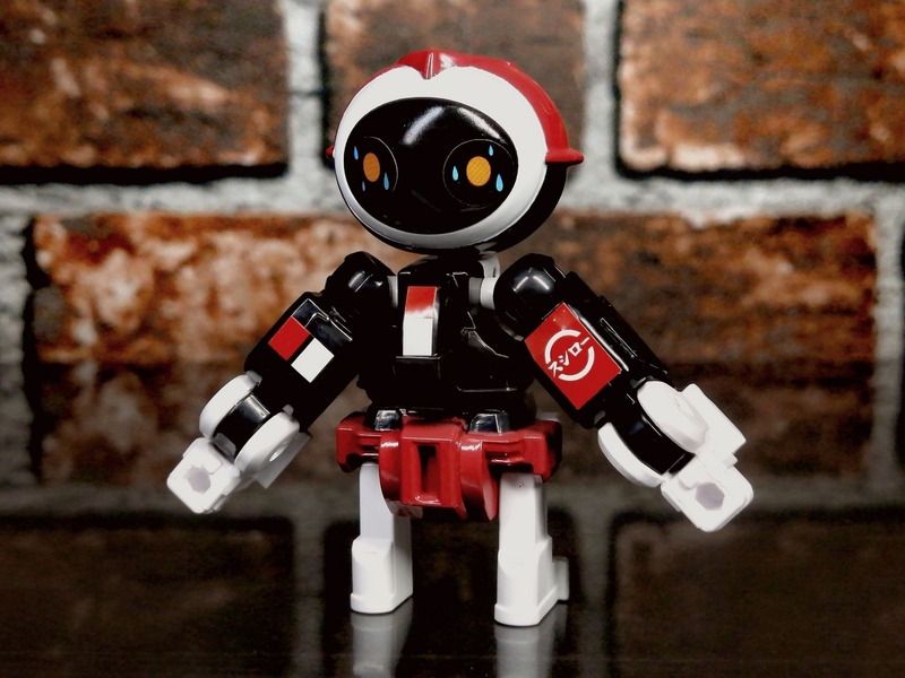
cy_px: 339
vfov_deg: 26.6
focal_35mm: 55
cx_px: 452
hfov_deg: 34.9
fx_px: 1438
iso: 50
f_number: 1.8
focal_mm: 3.62
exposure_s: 1/200
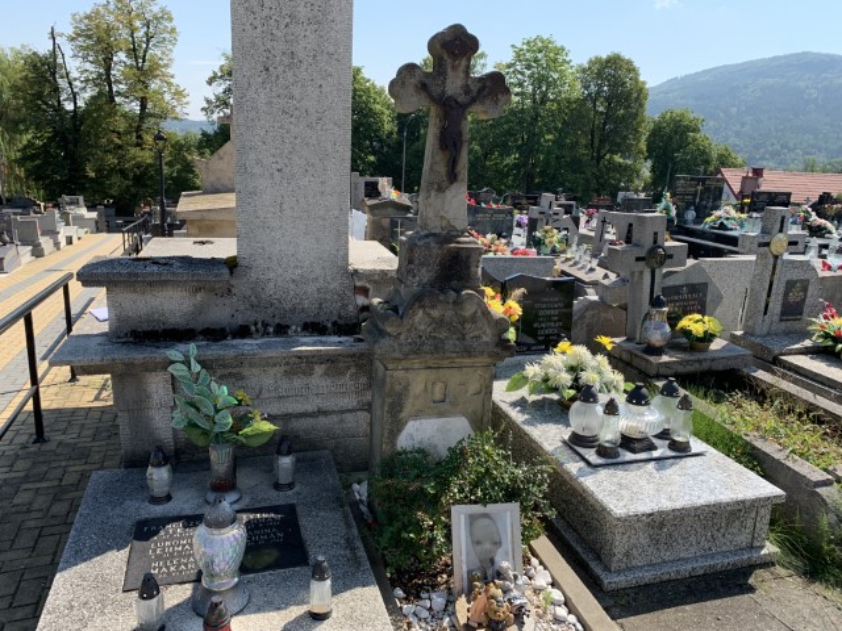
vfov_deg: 53.1
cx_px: 421
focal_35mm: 26
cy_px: 316
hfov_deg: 67.3
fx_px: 632
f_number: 1.8
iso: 25
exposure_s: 1/972
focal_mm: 4.25
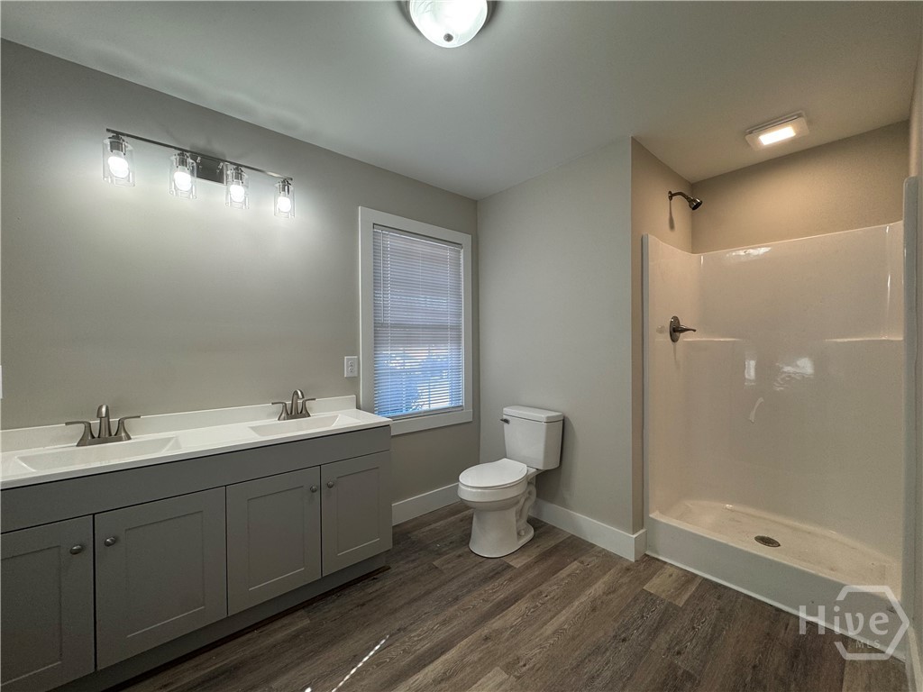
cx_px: 462
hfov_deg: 102.1
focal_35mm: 14
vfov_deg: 85.7
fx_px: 373
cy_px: 346
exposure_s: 1/120
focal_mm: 2.22
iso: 80
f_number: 2.2
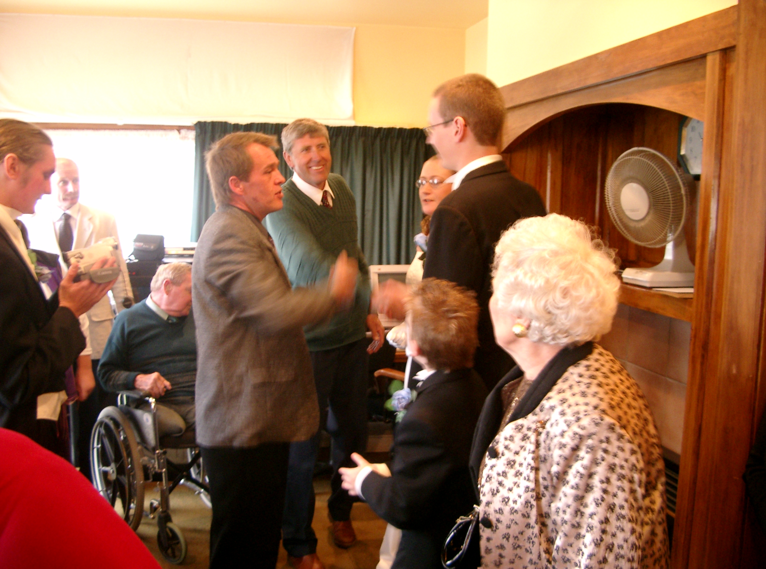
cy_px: 284
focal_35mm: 37
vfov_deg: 38.5
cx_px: 383
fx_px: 816
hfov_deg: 50.3
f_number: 2.6
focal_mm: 7.6
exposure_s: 1/10
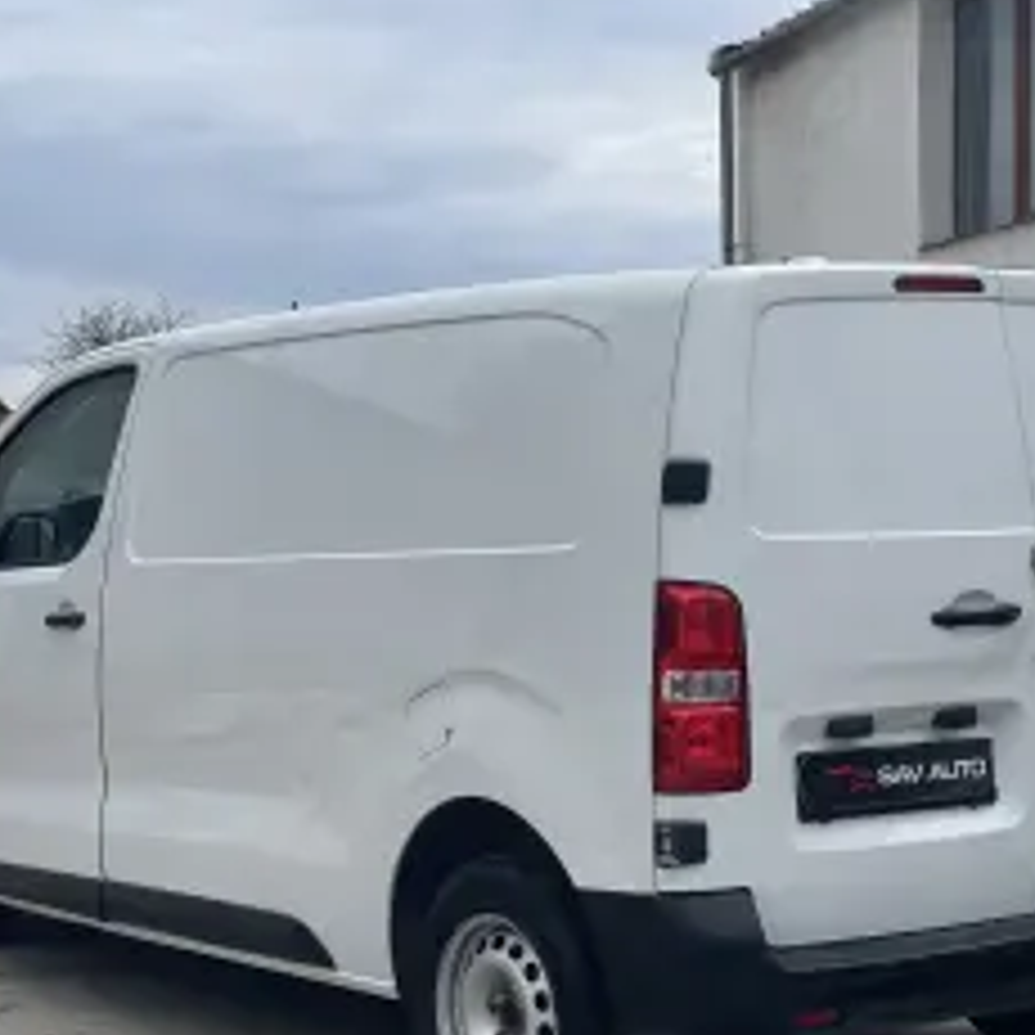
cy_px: 572
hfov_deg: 24.0
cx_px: 580
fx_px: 2436
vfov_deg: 24.0
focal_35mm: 72
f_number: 2
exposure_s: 1/1776
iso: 32
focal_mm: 6
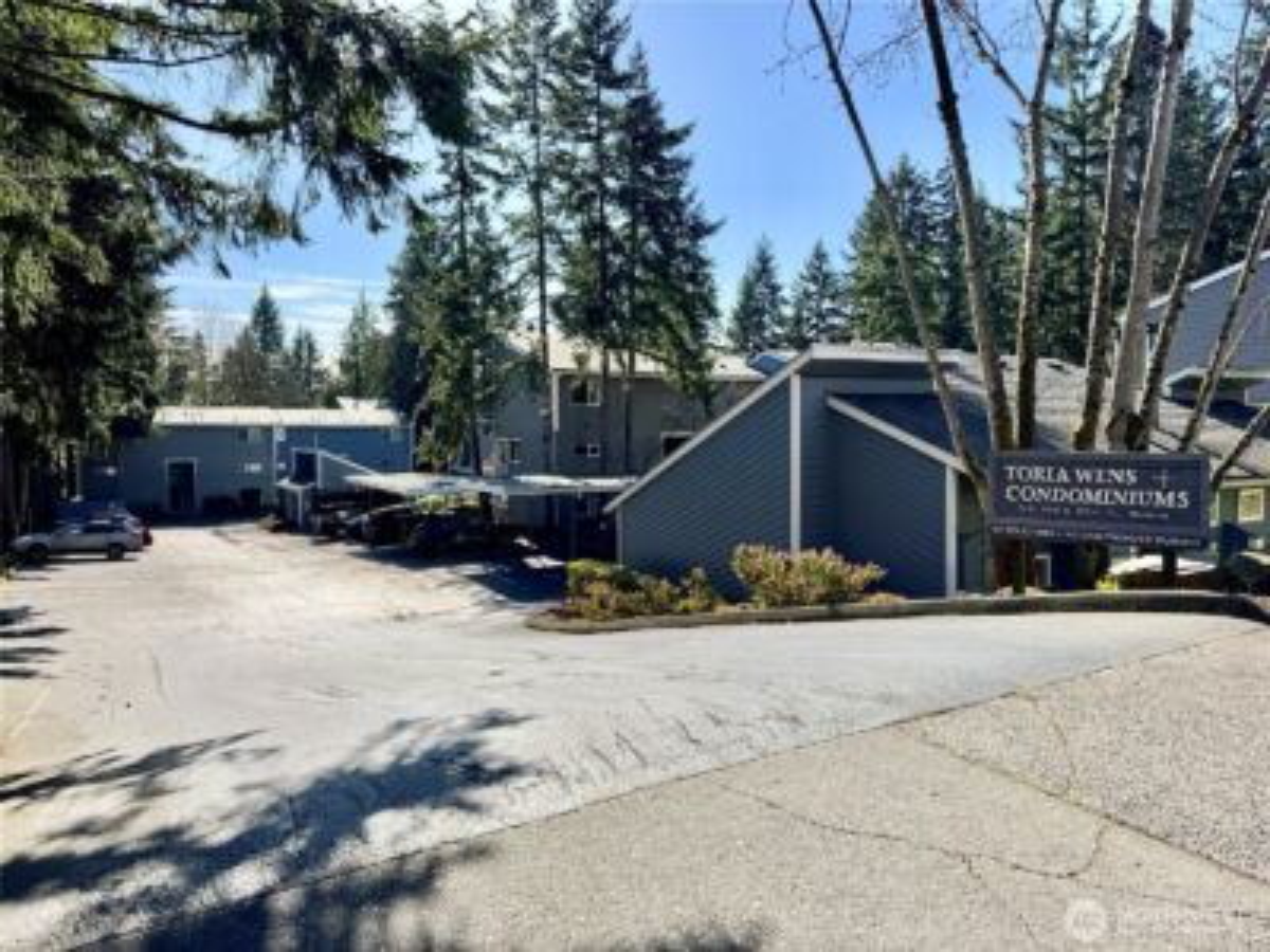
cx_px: 635
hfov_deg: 71.6
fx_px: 881
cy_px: 476
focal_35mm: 24
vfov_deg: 56.8
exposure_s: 1/4950
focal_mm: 6.76
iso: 80
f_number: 1.78
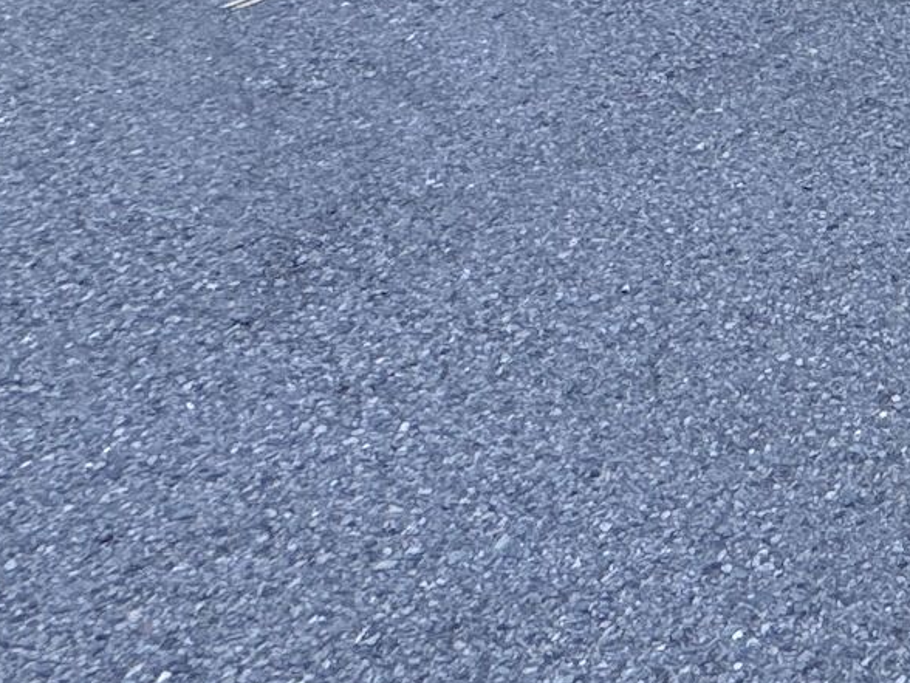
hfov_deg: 20.8
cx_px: 1639
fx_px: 1682
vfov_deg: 16.5
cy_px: -736
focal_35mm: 64
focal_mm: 2.22
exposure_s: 1/269
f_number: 2.2
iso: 40
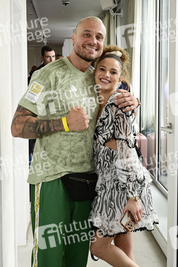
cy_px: 134
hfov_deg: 36.8
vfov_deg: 53.2
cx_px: 89
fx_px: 267
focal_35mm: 36
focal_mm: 36
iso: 640
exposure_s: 1/200
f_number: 5.6
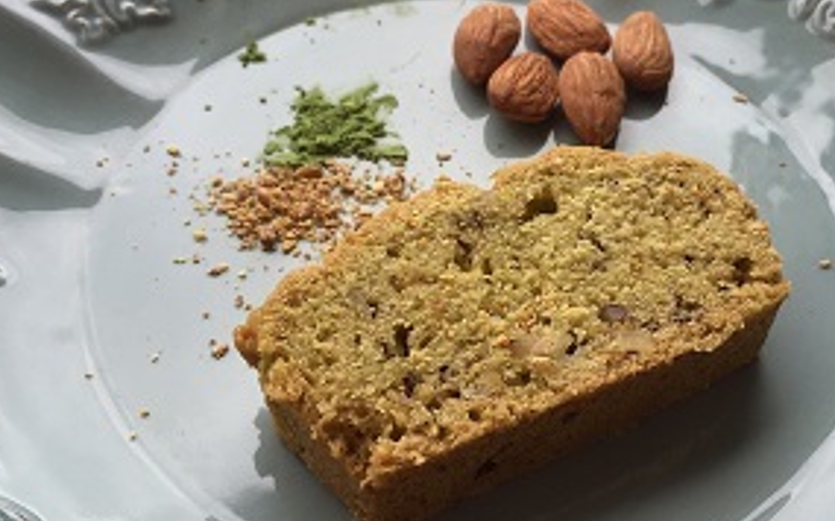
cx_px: 463
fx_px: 1001
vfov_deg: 29.2
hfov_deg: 45.2
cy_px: 231
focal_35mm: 44
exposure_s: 1/163
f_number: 2.2
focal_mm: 4.15
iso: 32
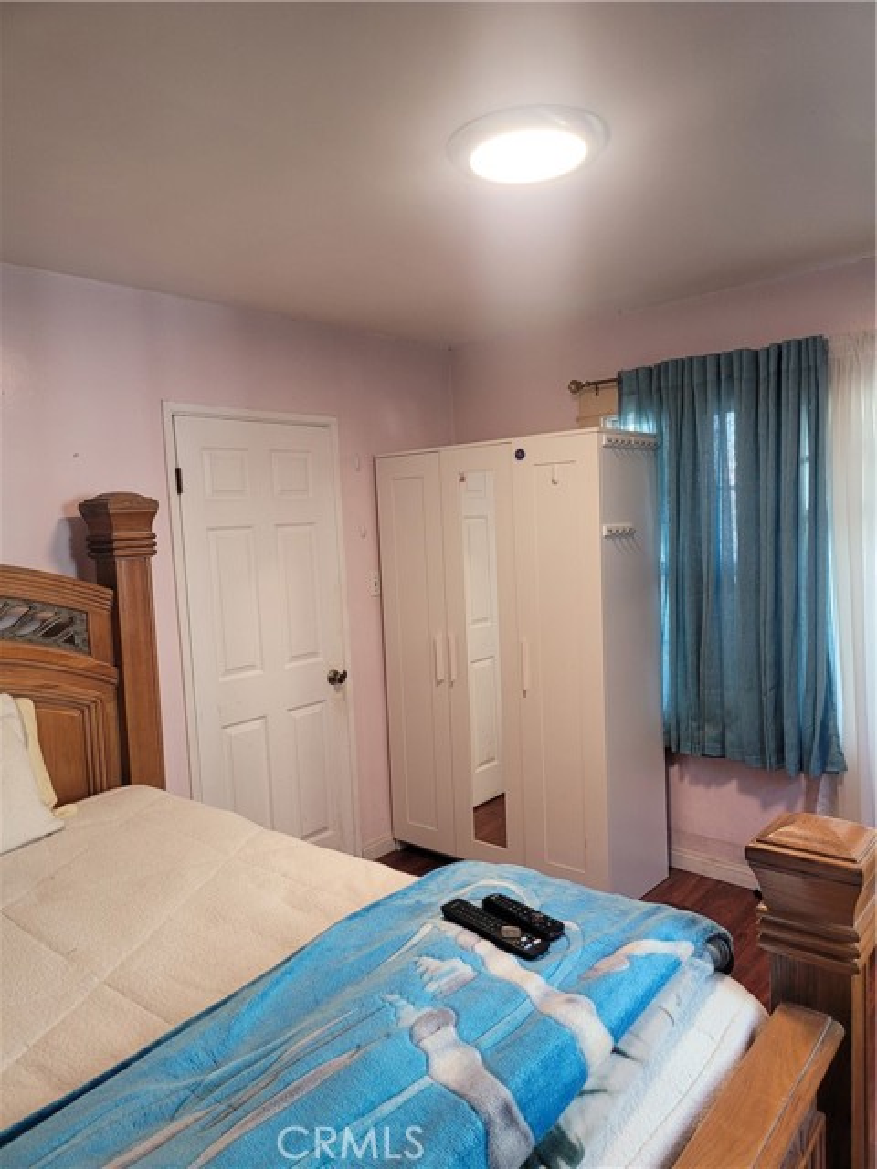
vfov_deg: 67.3
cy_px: 584
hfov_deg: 53.1
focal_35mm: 26
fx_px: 878
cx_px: 438
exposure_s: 1/60
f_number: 1.8
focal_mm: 5
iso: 160
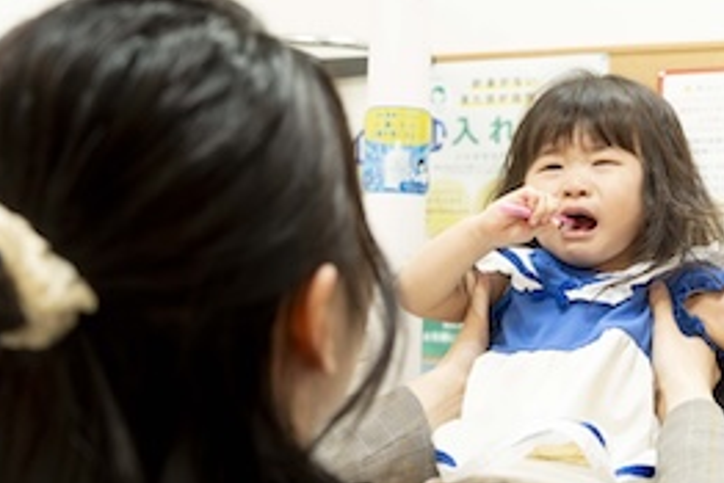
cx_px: 423
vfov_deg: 24.6
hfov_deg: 36.1
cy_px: 189
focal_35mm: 55
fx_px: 1107
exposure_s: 1/100
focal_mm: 36
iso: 1000
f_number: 4.5
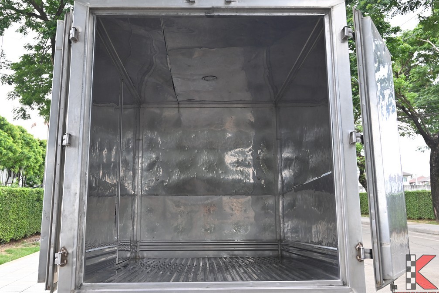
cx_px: 212
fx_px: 439
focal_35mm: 36
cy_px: 141
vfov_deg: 36.9
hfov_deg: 53.1
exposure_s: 1/350
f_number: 5.6
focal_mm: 33
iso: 800
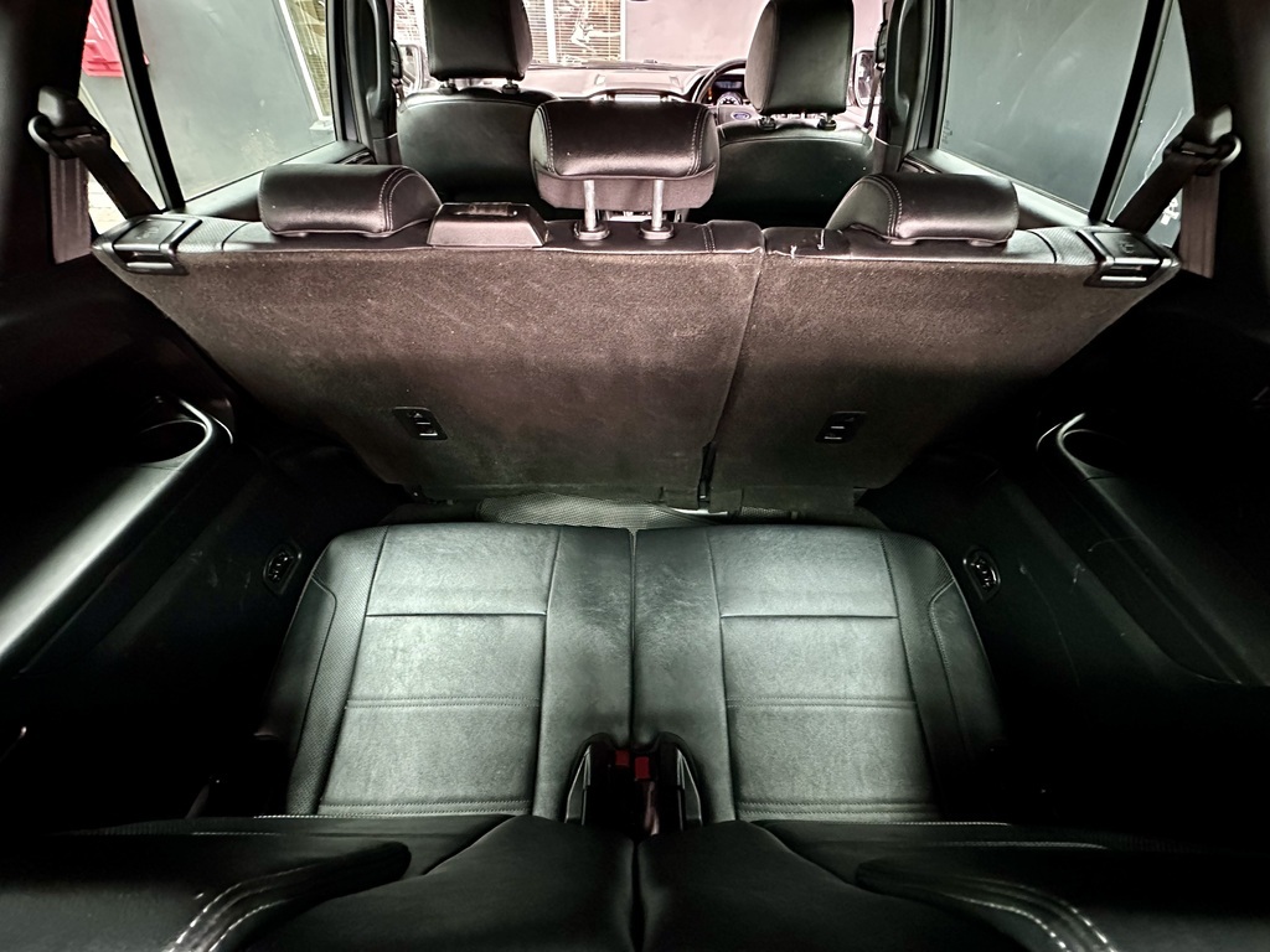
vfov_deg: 85.7
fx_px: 514
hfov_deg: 102.1
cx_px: 635
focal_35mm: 14
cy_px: 476
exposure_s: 1/33
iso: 1600
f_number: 2.2
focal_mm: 2.22
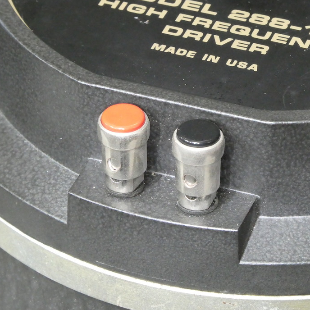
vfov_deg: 6.6
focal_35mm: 264
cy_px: 150
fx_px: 2675
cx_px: 169
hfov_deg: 6.6
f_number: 8
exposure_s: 1/6
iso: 1600
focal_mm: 38.4
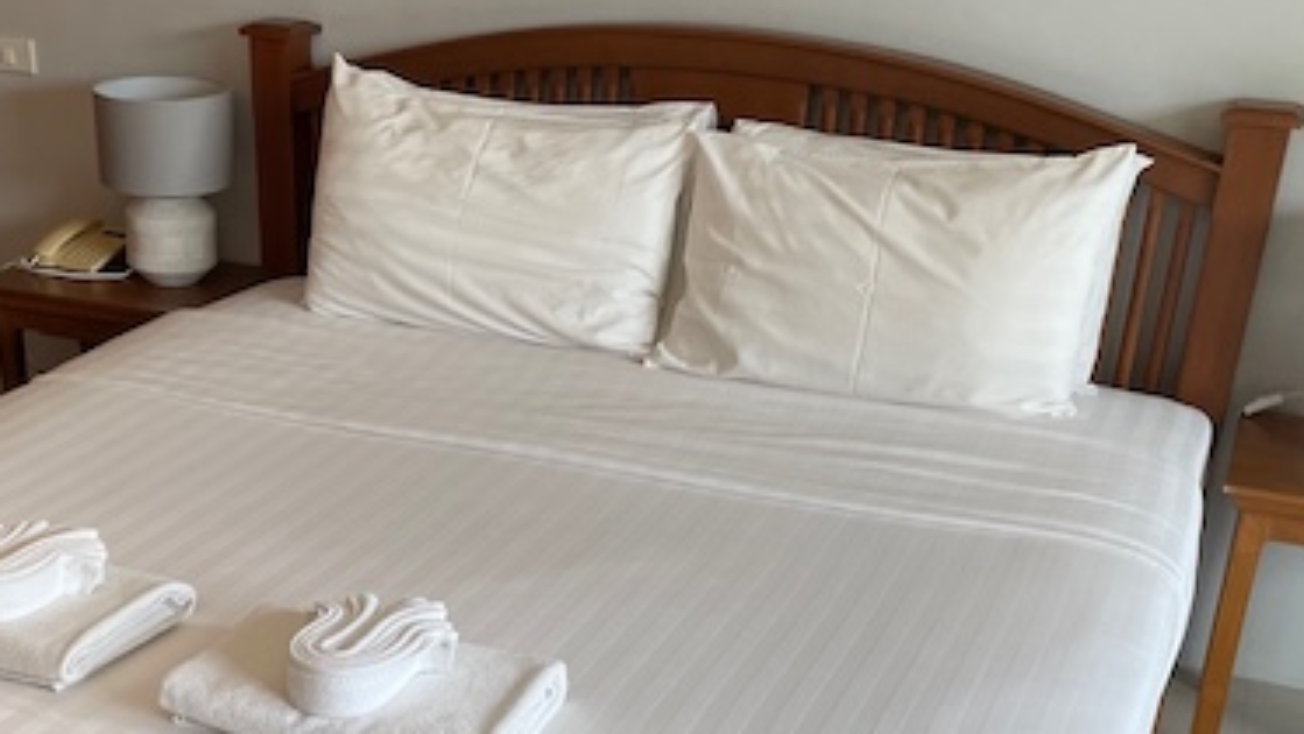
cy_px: 664
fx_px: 1764
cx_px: 458
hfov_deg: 40.2
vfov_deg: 22.9
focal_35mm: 51
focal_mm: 4.2
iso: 80
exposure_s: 1/100
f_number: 1.6
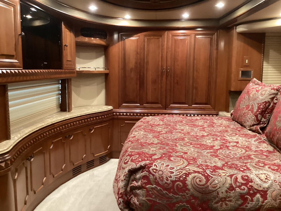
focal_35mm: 31
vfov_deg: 45.4
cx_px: 140
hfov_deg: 58.4
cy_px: 106
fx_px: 252
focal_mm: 3.3
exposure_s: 1/30
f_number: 2.4
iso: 500
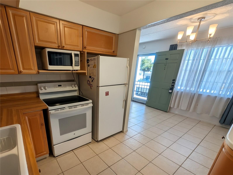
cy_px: 88
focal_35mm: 12
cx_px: 116
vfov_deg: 94.6
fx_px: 81
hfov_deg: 110.5
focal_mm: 2.02
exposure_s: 1/164
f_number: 1.7
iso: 43
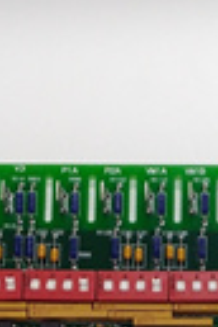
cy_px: 484
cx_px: 289
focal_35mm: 131
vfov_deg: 14.6
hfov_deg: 10.2
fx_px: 1190
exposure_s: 1/33
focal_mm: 3.79
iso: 135
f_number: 2
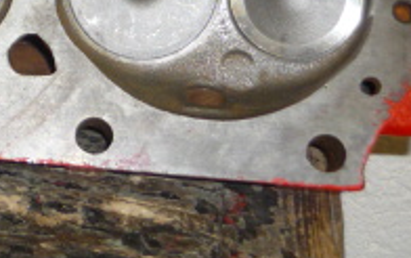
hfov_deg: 16.5
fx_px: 1278
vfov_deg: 11.1
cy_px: -132
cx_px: -216
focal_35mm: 114
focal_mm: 5.5
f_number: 2.8
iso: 100
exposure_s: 1/30
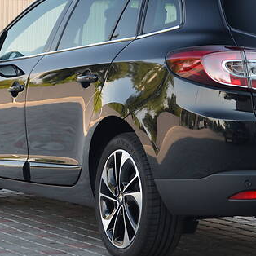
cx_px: 200
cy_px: 131
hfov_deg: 10.8
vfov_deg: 10.8
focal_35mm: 162
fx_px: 1355
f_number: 5.6
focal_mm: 50
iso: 400
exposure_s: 1/125
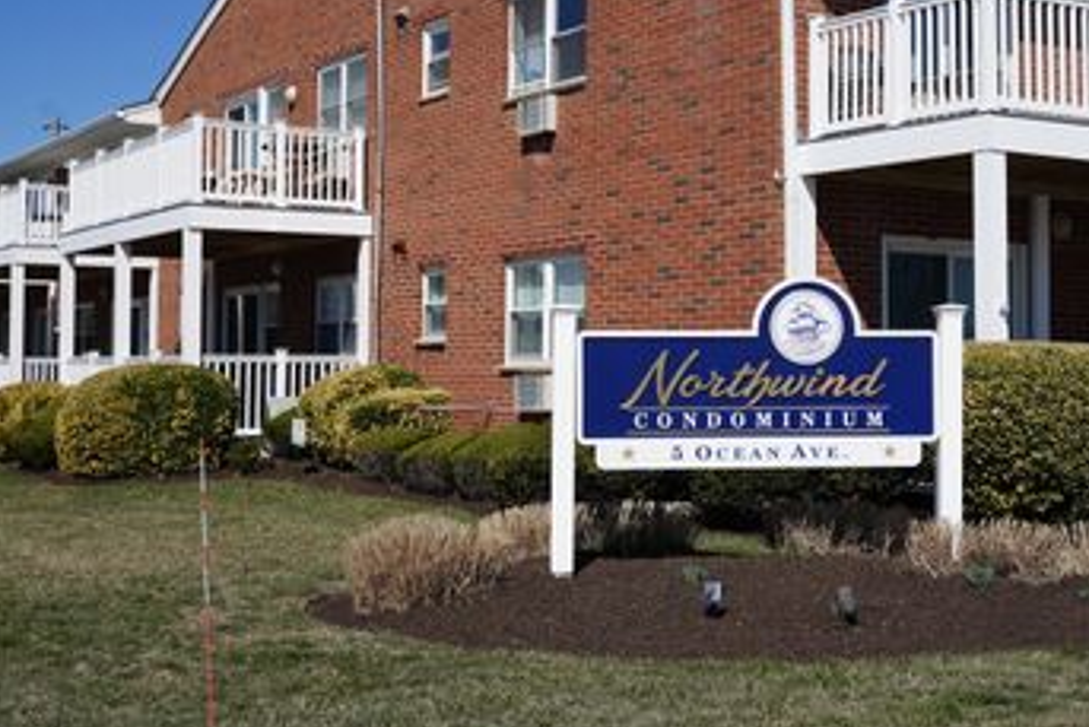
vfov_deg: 26.5
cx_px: 689
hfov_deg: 38.6
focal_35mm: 51
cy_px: 290
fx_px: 1543
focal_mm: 35
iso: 125
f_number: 8
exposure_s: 1/500
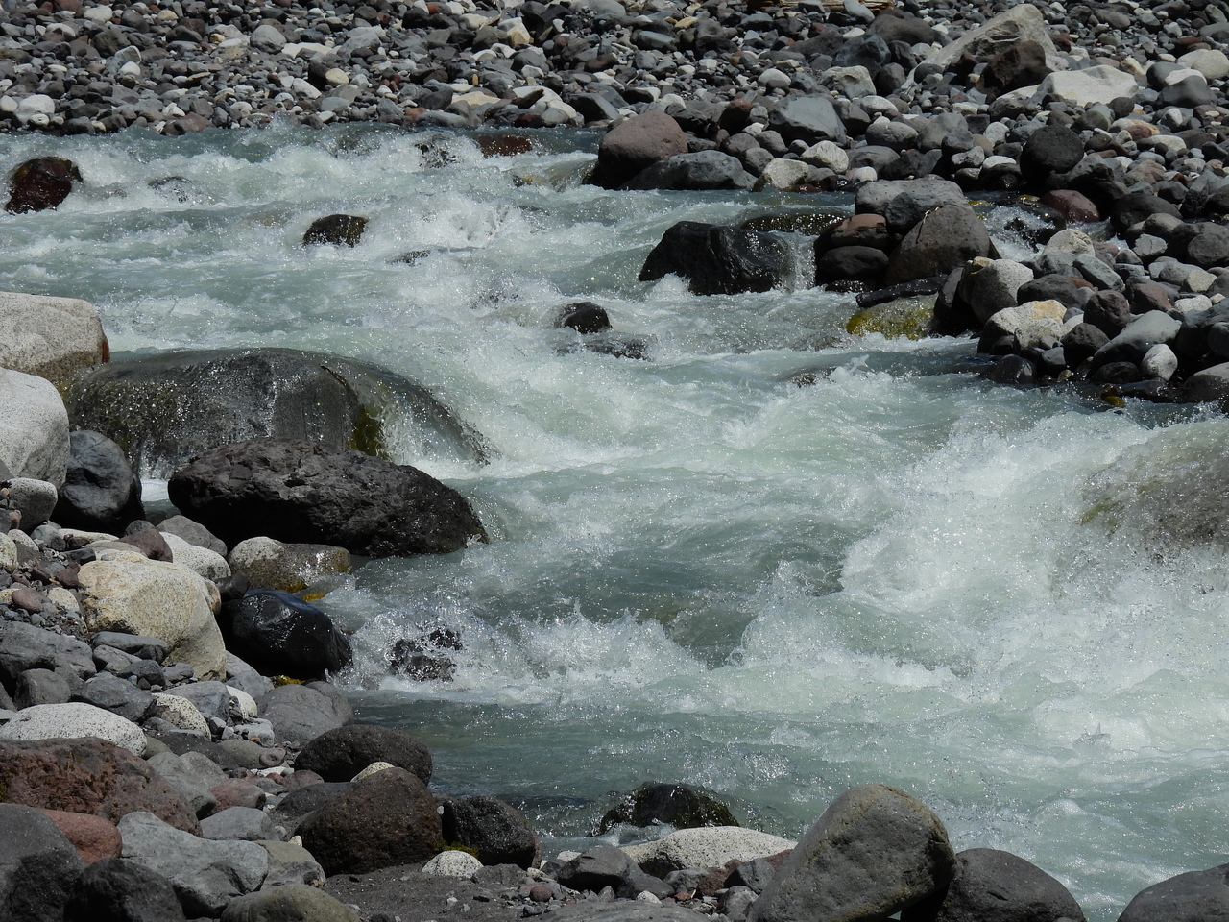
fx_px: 6036
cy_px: 461
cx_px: 614
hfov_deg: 11.6
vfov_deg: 8.7
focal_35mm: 170
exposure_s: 1/1600
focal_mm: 30.3
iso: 100
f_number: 5.6
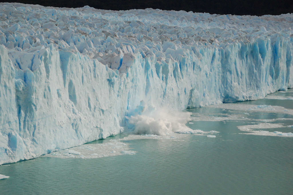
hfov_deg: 14.4
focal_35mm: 142
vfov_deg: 9.6
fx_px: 1159
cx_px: 146
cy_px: 98
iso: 800
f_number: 10
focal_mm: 95
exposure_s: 1/1250
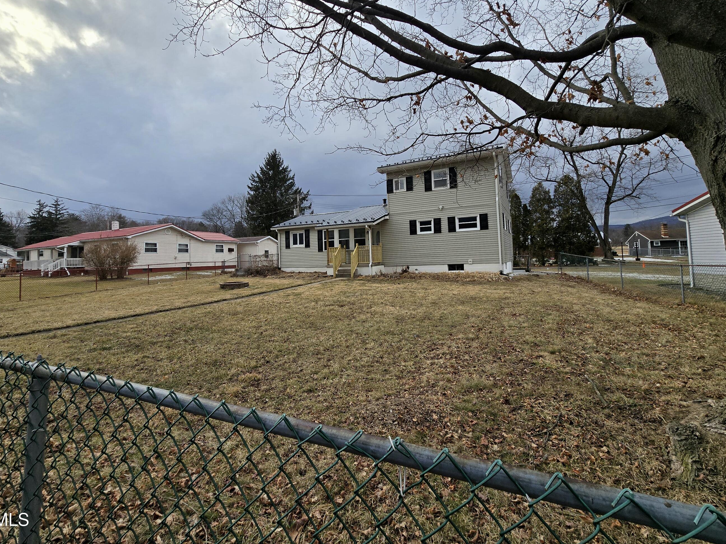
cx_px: 357
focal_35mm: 15
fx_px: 315
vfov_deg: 81.3
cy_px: 235
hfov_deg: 98.2
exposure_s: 1/1429
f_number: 2.2
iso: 50
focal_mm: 2.2
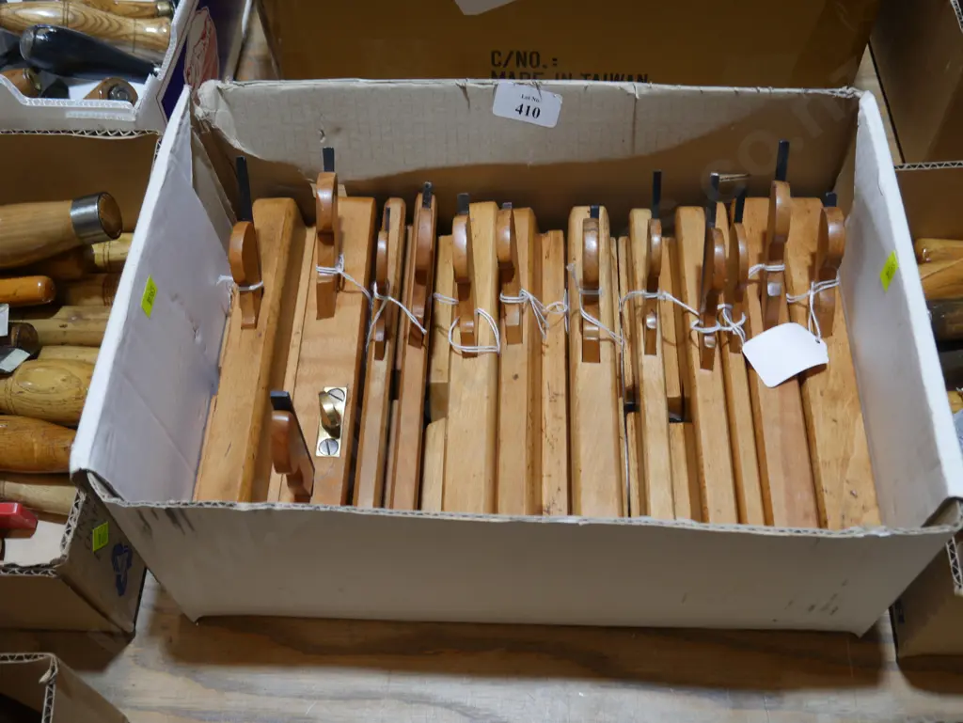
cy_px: 362
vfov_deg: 36.0
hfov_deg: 46.8
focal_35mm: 40
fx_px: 1113
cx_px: 482
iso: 200
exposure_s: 1/60
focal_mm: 20
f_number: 4.4
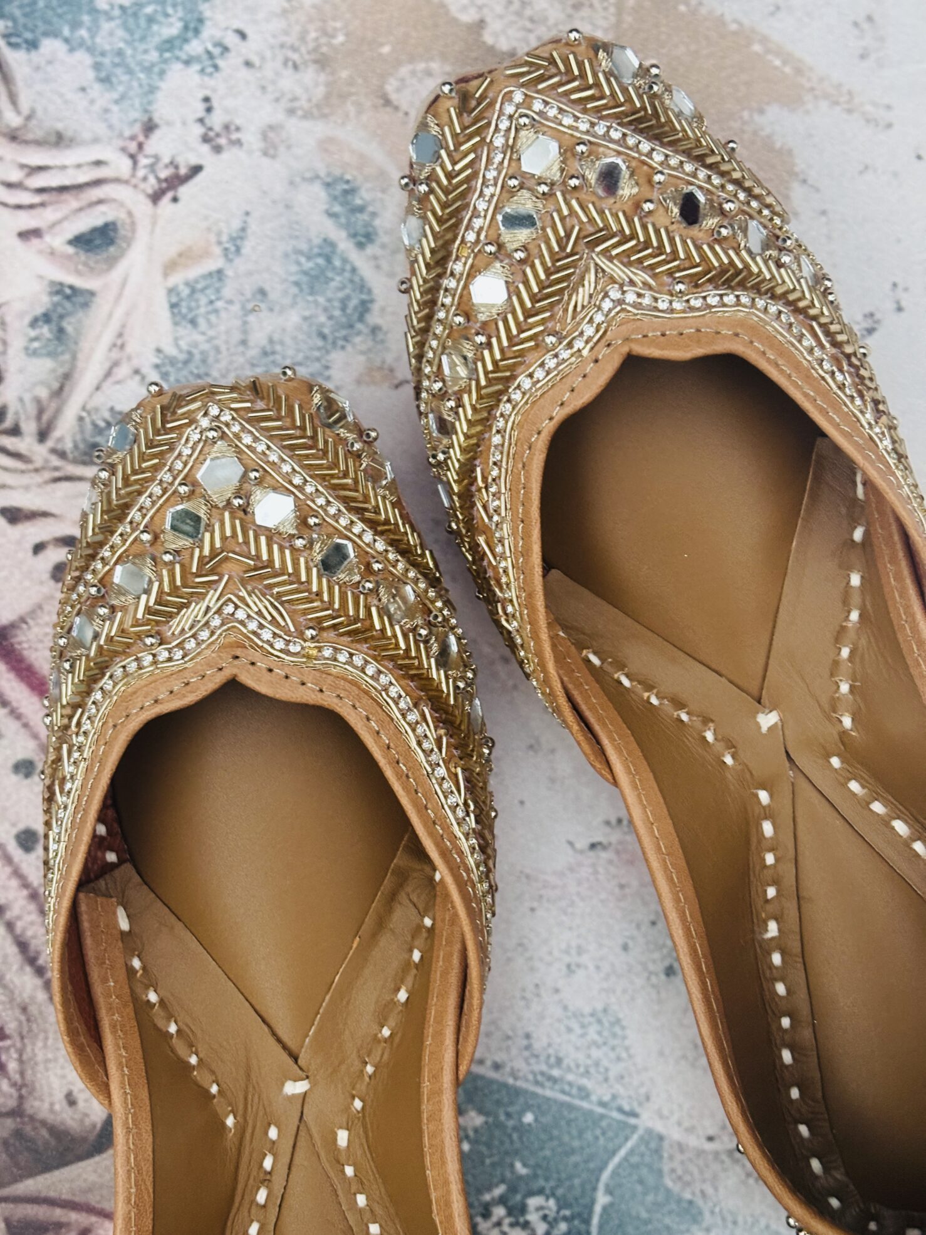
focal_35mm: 52
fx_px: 1855
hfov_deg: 28.0
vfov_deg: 36.8
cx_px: 463
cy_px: 618
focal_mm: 5.96
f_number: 1.6
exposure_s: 1/33
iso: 200
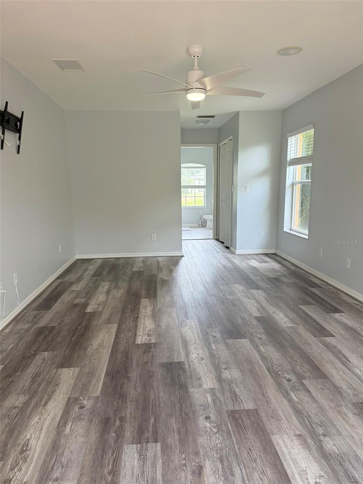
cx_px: 182
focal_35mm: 24
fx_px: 336
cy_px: 242
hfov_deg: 56.8
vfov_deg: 71.6
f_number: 1.78
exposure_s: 1/189
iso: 160
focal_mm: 6.76
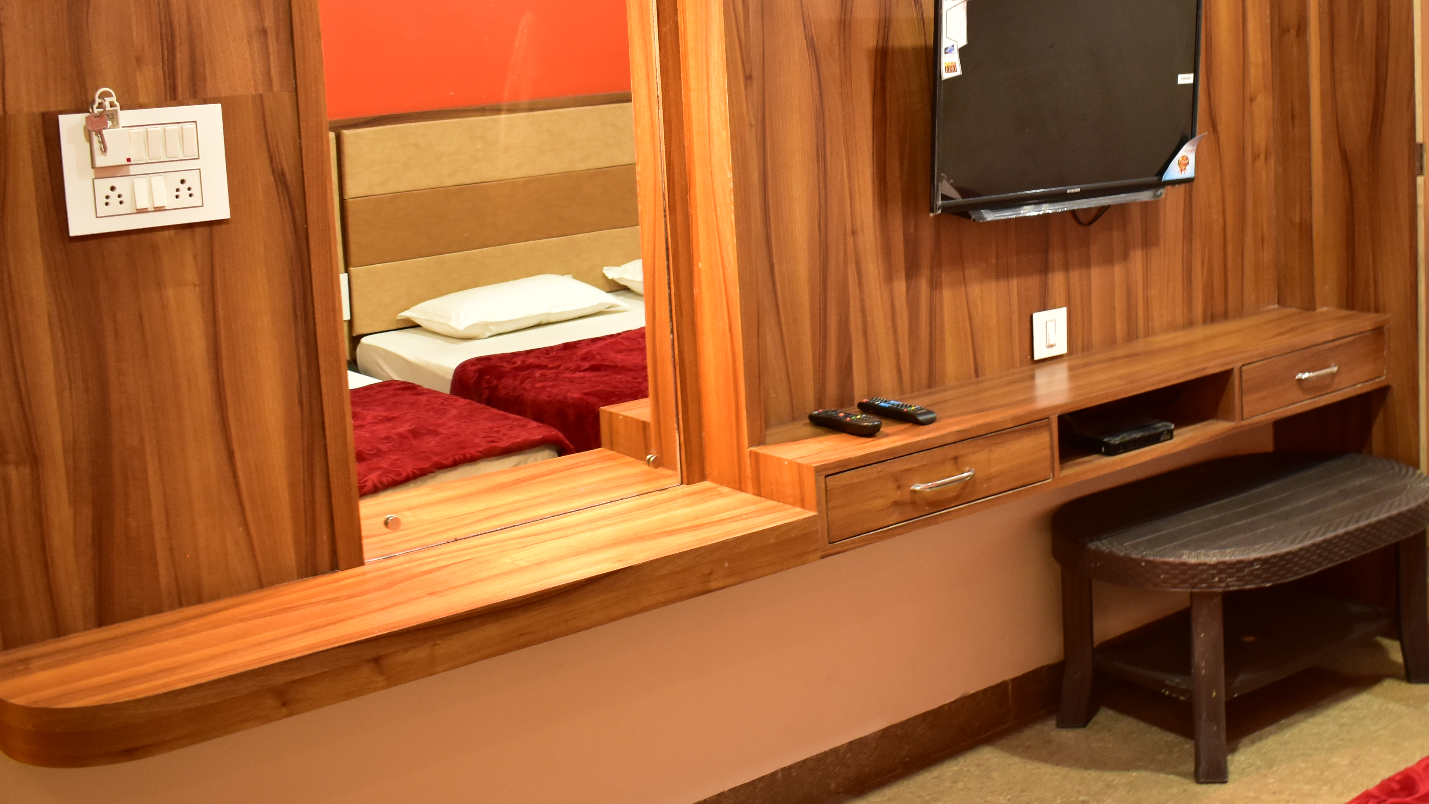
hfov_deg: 45.9
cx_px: 923
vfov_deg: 26.7
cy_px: 195
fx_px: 1667
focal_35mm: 44
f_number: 3.5
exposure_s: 1/20
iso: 800
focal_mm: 18
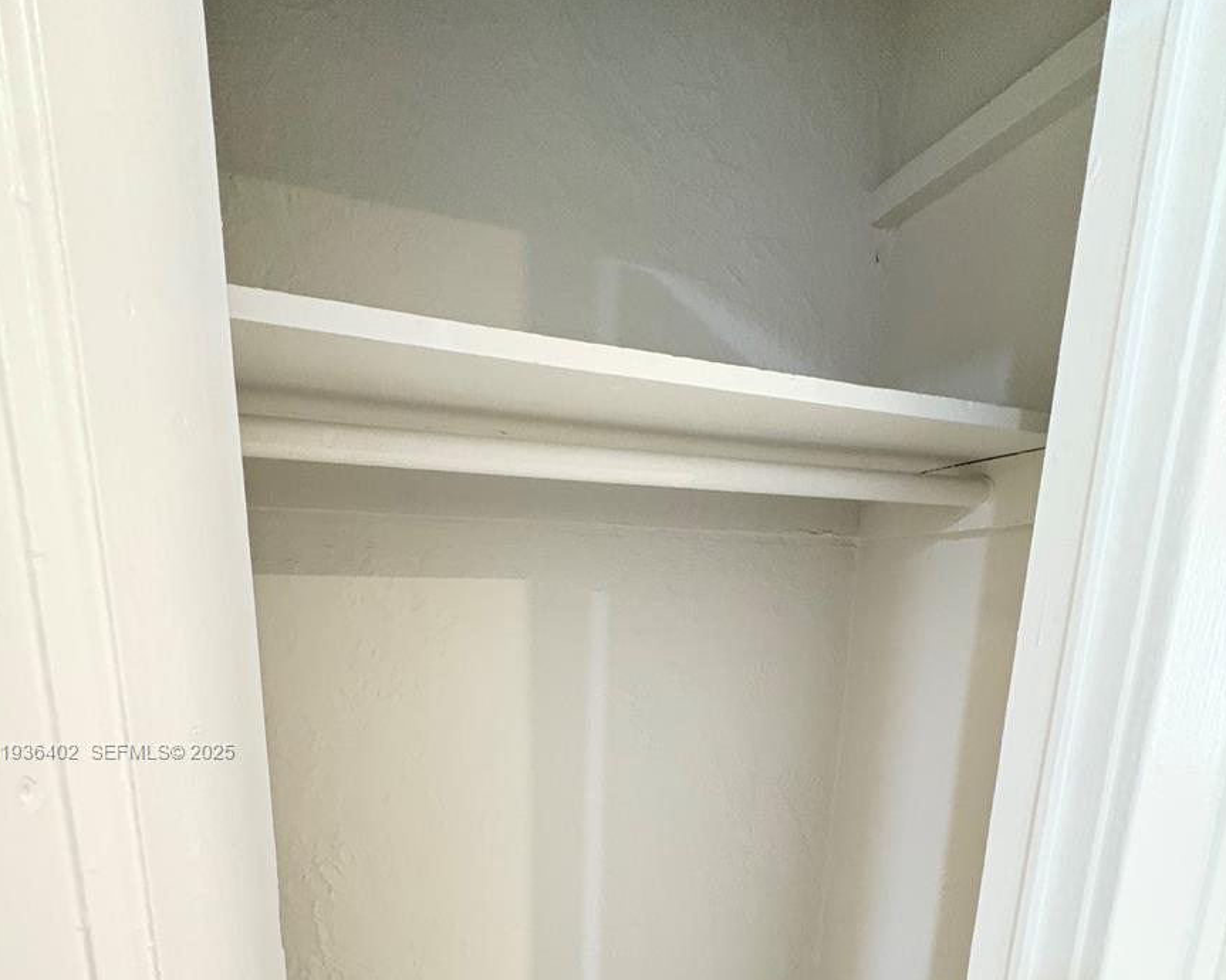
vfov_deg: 65.8
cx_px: 609
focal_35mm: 19
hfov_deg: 83.3
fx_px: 689
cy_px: 753
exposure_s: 1/30
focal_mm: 2.22
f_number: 2.2
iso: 1000
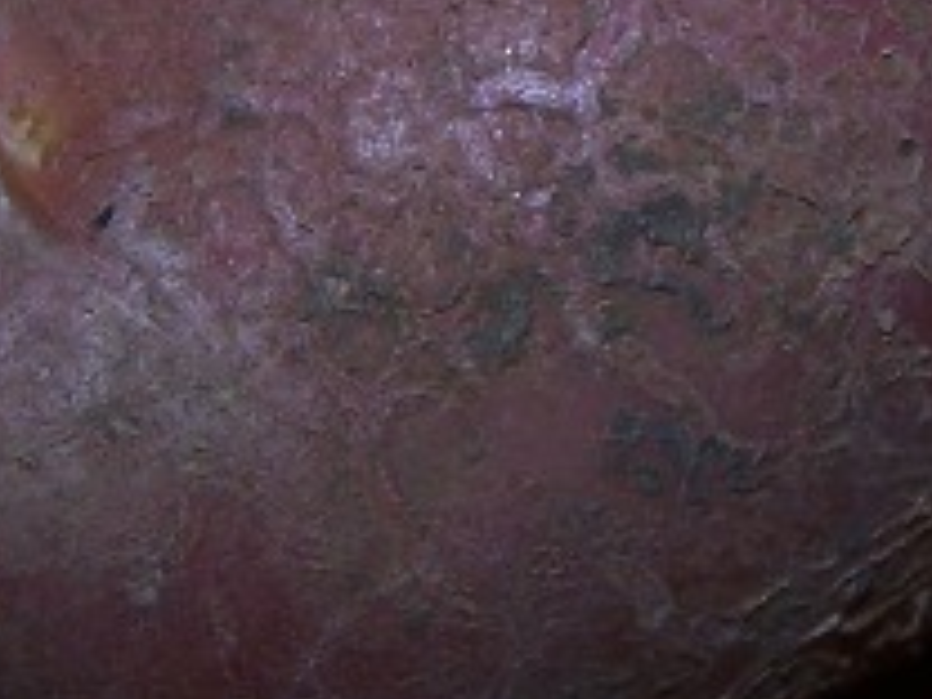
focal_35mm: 246
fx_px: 6623
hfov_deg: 8.0
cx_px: 1013
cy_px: -166
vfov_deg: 6.0
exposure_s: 1/60
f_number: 3.2
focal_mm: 10.7
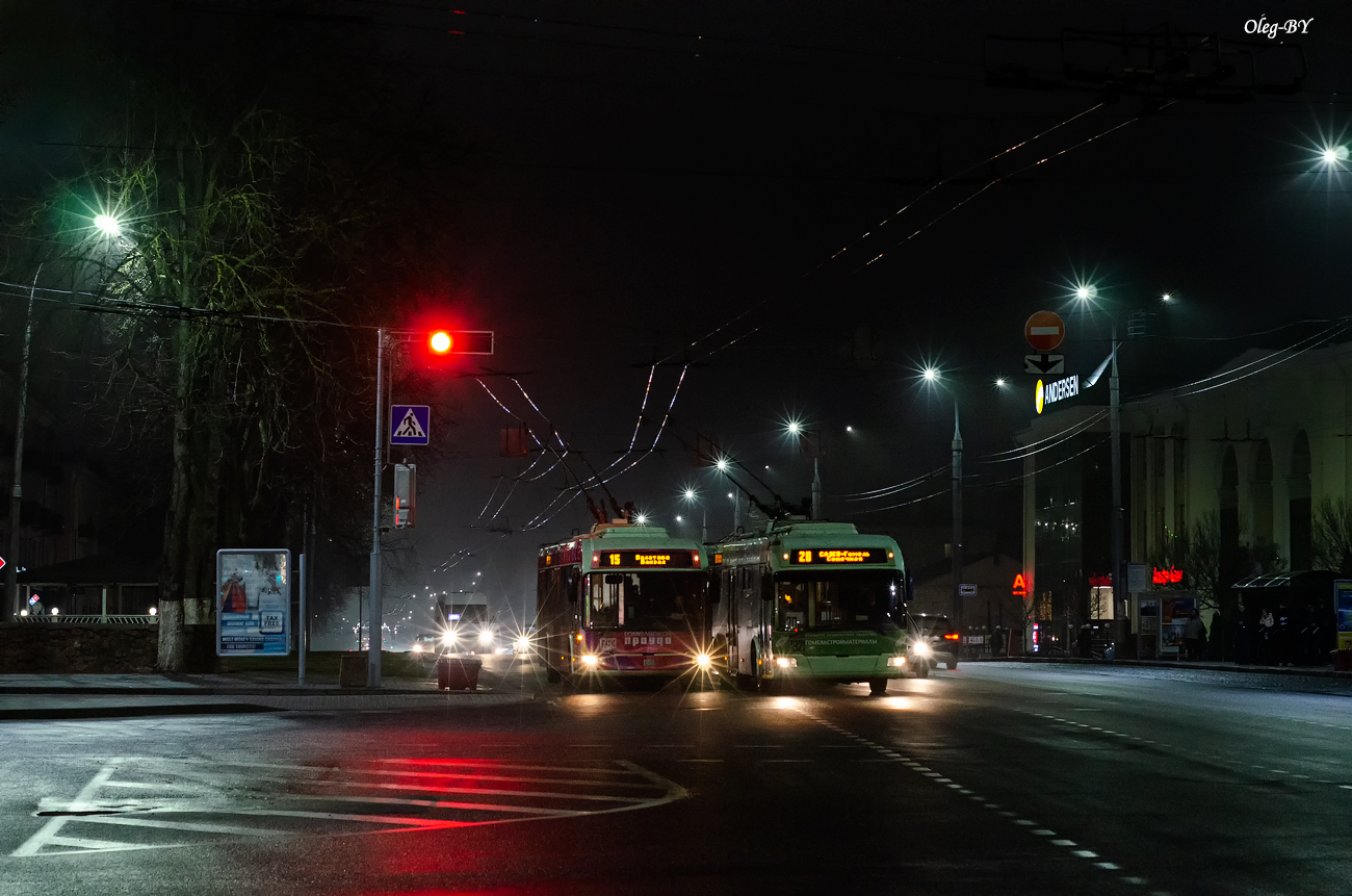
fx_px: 2811
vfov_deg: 18.1
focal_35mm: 75
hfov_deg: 27.0
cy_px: 448
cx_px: 676
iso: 2000
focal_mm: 50
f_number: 4.5
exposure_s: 1/100
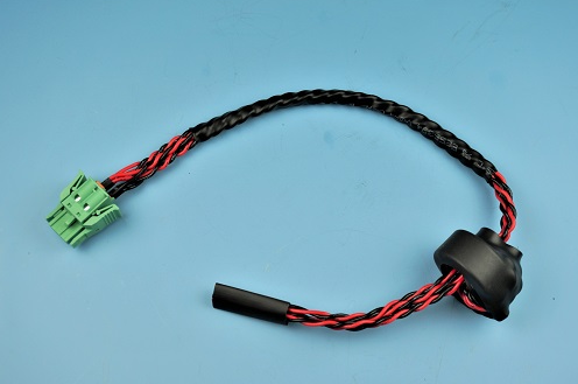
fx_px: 843
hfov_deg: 37.8
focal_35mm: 53
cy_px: 224
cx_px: 303
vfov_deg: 25.6
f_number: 5
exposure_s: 1/160
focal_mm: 29
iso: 100
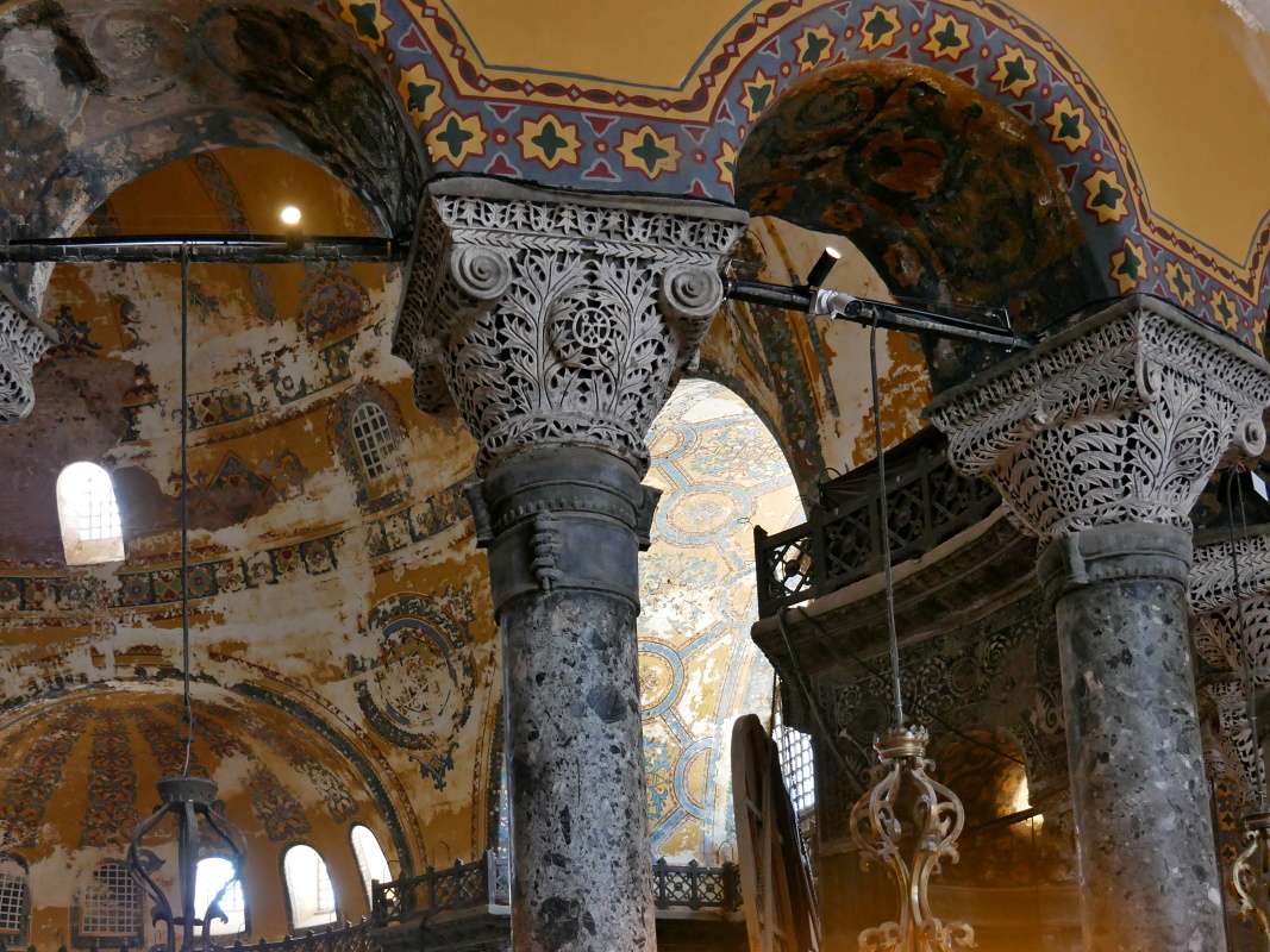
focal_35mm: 44
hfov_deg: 43.0
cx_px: 635
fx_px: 1614
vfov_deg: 32.9
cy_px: 476
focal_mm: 22
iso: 2000
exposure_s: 1/60
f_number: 4.2
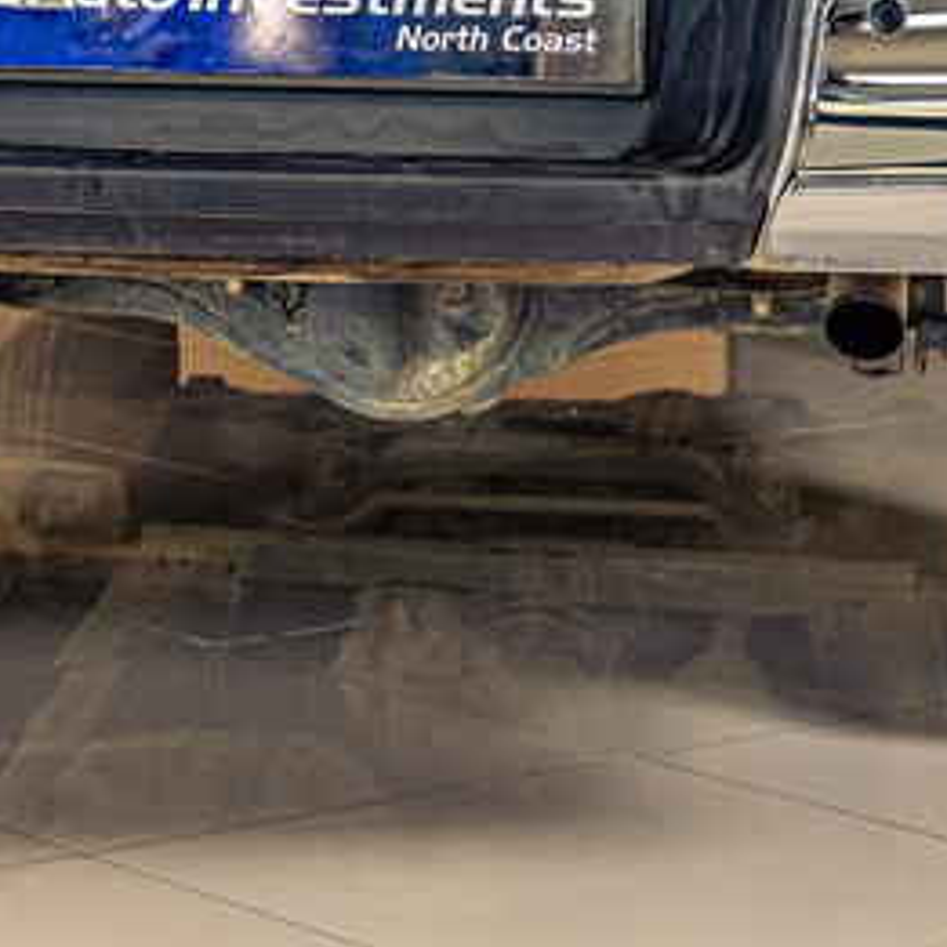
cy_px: -250
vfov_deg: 10.7
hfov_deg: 10.9
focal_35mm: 160
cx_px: 401
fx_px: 4952
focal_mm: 48
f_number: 5.6
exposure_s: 1/200
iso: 640
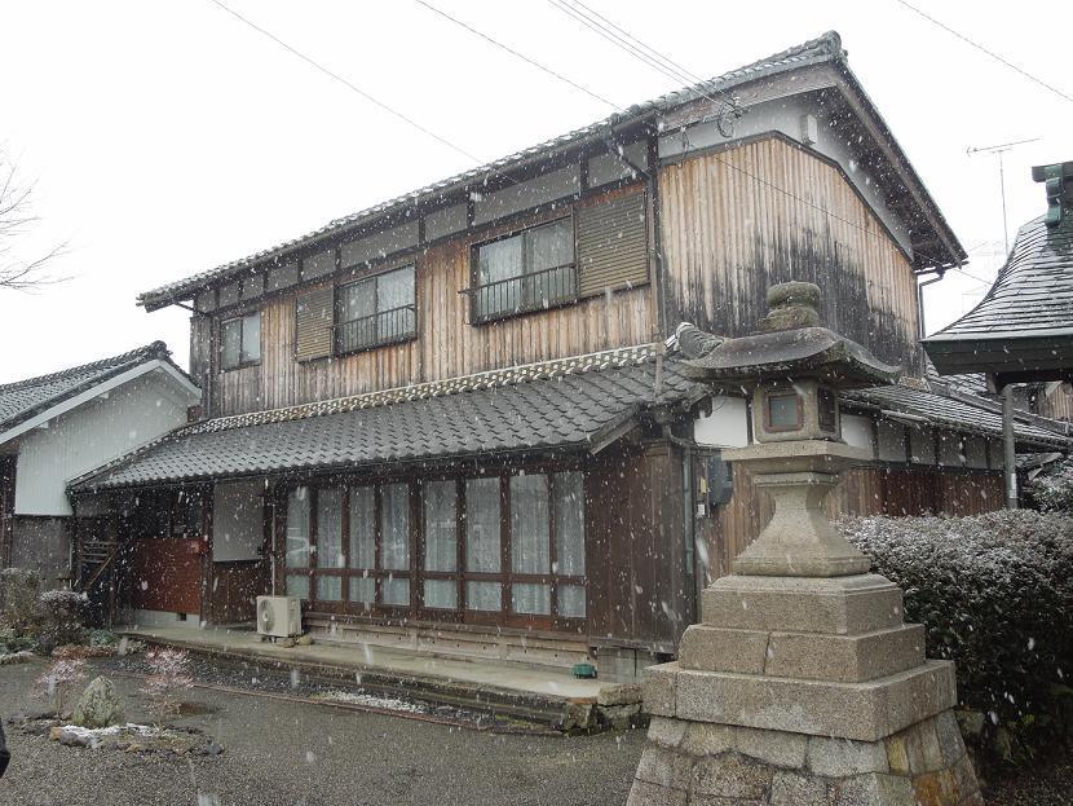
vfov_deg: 45.5
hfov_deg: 58.3
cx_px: 536
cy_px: 403
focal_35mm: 31
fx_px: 961
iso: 100
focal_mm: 5.6
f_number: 3.6
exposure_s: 1/100
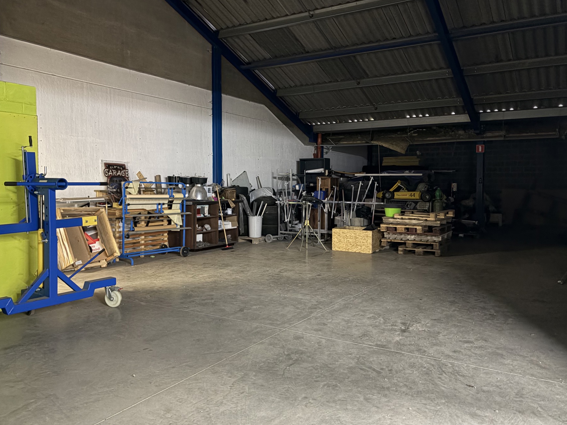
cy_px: 207
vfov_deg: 48.2
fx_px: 475
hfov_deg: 61.7
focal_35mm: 29
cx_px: 287
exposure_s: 1/20
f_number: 1.6
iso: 1000
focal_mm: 5.96
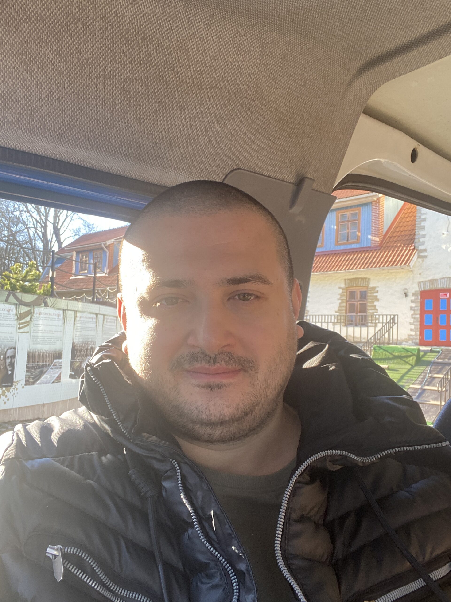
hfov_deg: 46.8
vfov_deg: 60.0
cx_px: 226
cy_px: 301
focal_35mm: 30
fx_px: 521
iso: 50
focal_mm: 2.71
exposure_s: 1/122
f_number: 2.2
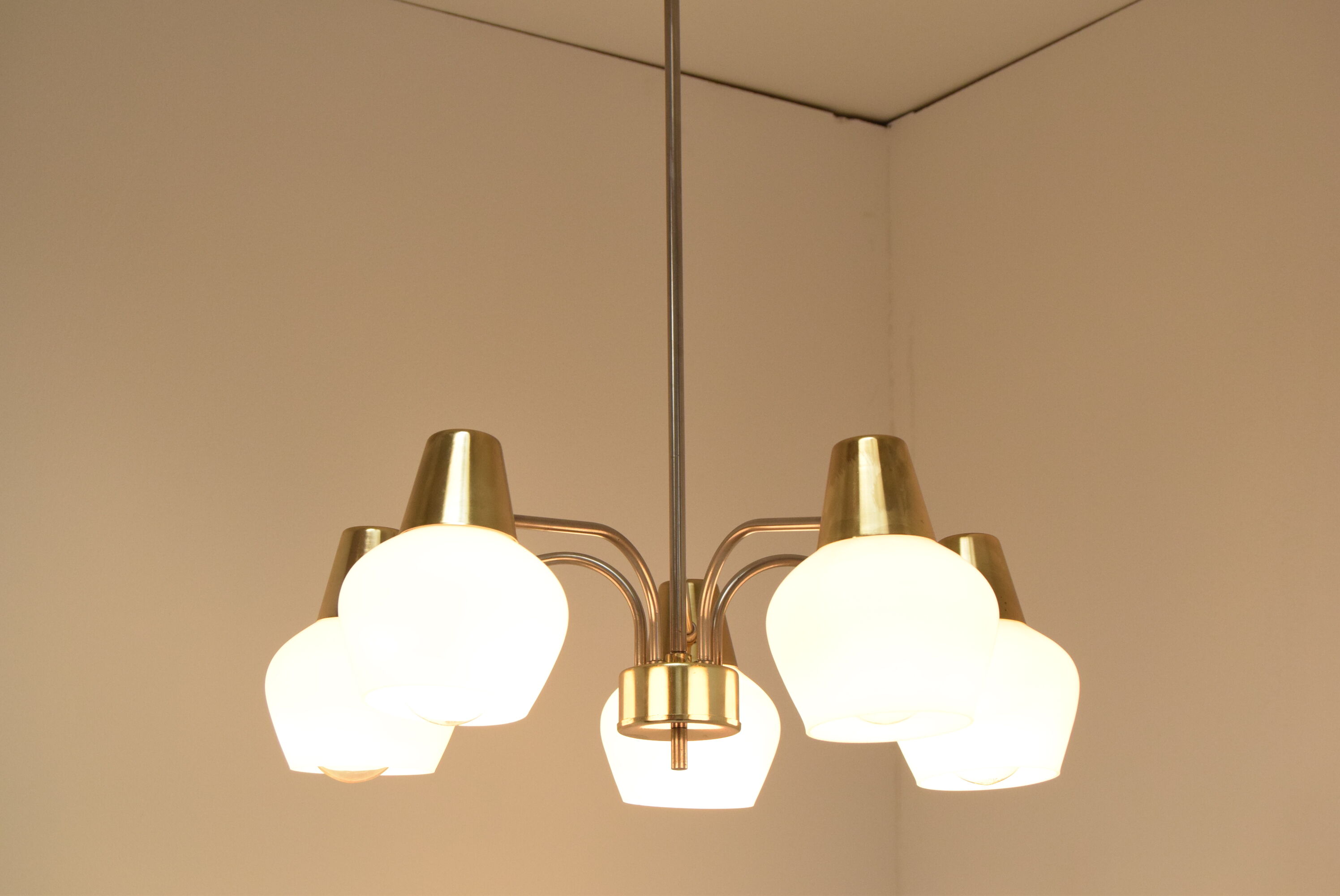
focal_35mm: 60
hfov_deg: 33.4
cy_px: 448
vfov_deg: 22.7
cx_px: 670
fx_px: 2235
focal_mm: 40
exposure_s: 1/250
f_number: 8
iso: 1600
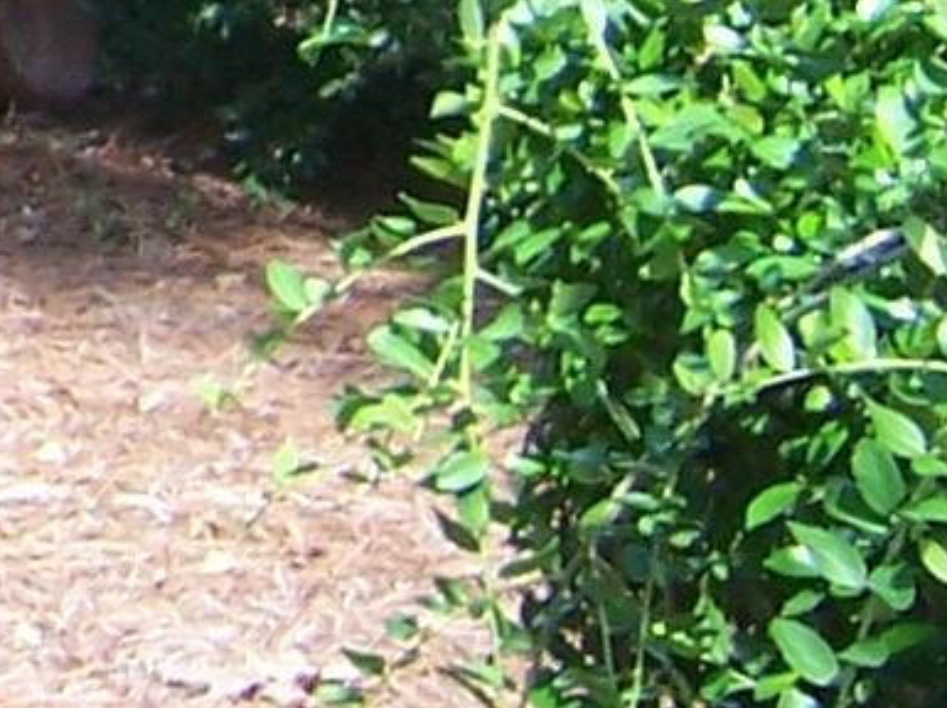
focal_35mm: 221
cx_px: -2059
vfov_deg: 6.4
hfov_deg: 7.6
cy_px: -988
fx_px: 6040
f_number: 3.4
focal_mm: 5.5
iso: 80
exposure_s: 1/90
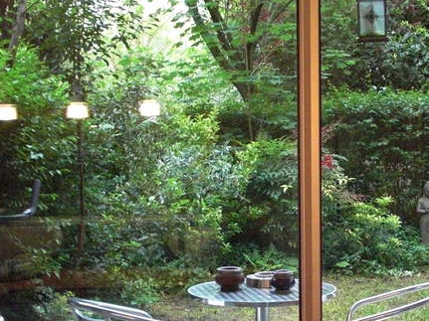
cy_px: 250
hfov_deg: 29.3
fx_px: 818
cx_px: 274
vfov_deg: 22.0
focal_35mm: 66
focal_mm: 6.3
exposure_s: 1/80
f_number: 2.8
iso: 800
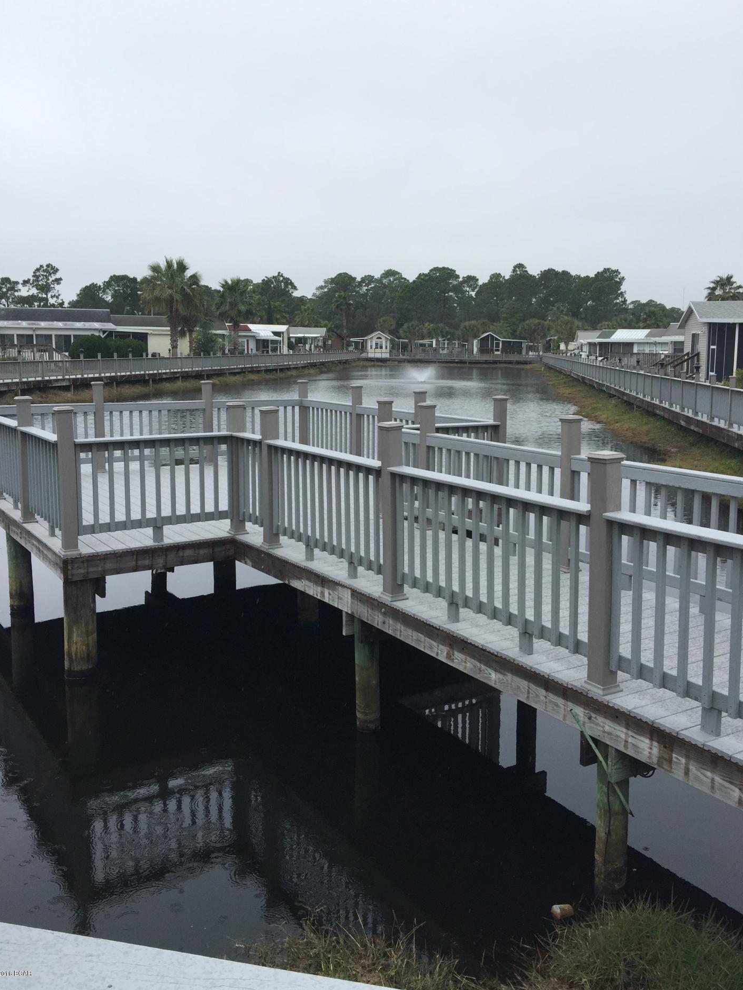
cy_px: 478
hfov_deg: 45.4
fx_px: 887
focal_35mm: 31
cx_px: 387
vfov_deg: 58.3
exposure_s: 1/682
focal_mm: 4.15
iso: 32
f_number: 2.2
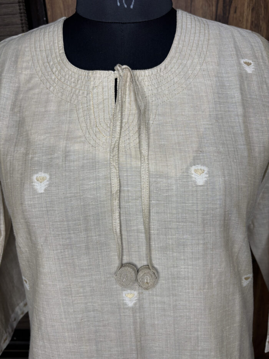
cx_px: 134
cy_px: 180
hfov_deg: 53.1
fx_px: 269
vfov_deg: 67.3
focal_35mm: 26
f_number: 1.6
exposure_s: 1/100
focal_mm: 5.96
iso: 40
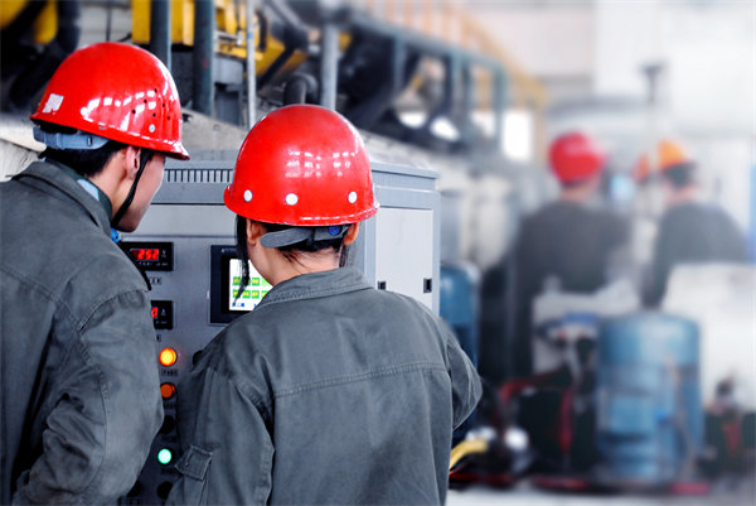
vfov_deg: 16.6
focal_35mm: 82
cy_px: 253
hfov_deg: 24.6
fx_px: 1734
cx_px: 378
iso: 200
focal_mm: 55
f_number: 5.6
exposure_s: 1/25
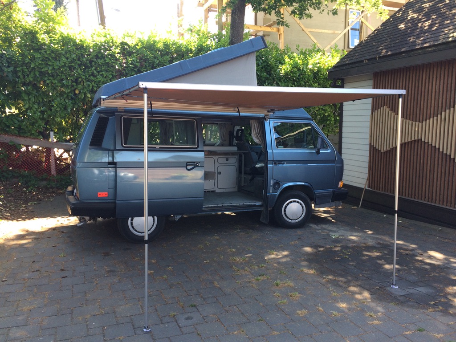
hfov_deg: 61.7
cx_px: 228
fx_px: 382
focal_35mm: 29
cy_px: 171
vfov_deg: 48.2
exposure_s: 1/120
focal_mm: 4.15
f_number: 2.2
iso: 40
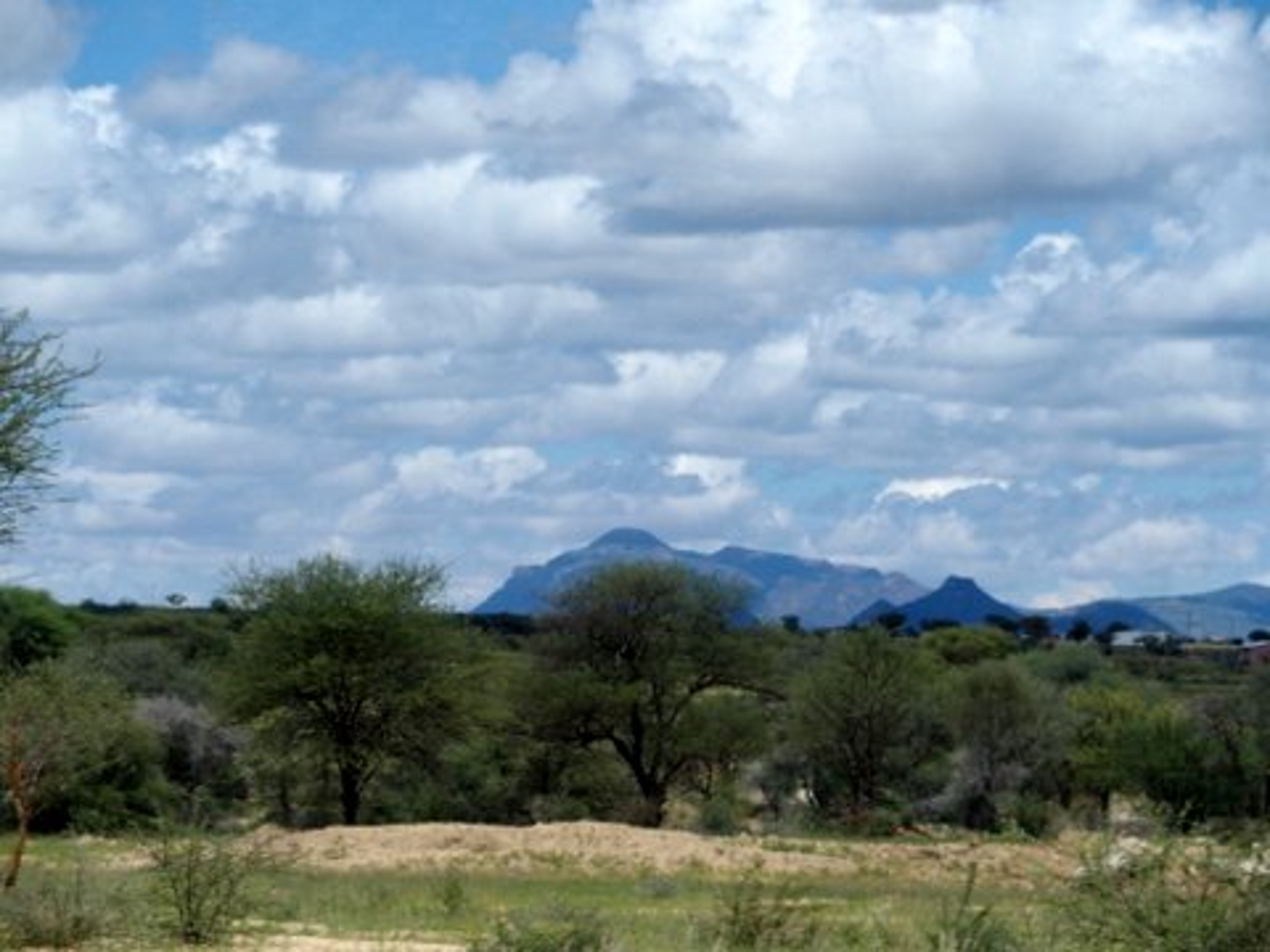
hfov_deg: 12.0
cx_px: 635
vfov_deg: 9.0
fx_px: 6054
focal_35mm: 165
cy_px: 476
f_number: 4
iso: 100
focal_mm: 35
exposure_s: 1/800
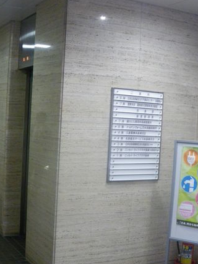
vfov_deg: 35.5
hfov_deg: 26.9
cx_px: 65
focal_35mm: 54
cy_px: 152
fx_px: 412
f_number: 3.5
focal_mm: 6.3
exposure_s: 1/50
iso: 500
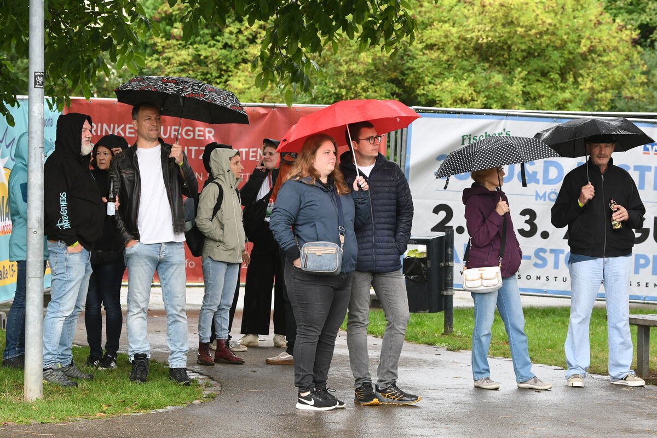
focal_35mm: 153
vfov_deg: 9.0
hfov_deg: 13.4
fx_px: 2792
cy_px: 219
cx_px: 328
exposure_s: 1/160
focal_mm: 102
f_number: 5
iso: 1000
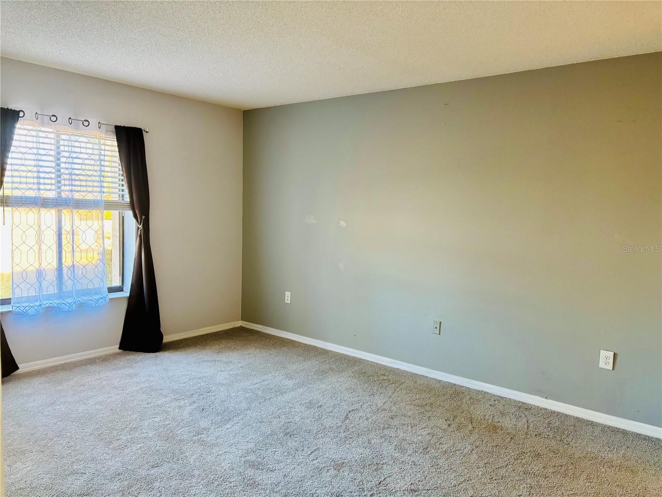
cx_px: 331
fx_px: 497
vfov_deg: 53.1
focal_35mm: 26
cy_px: 248
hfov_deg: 67.3
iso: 160
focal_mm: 5.96
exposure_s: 1/60
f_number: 1.6
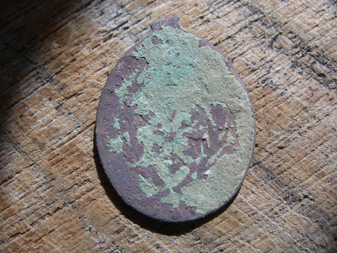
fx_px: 360
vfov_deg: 38.7
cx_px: 168
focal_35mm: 37
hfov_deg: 50.1
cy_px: 126
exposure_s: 1/320
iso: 80
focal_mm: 7.8
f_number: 4.2
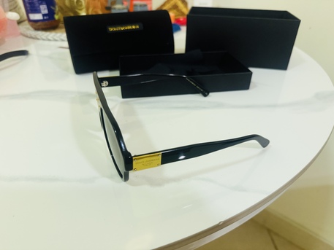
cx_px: 167
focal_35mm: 24
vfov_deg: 56.8
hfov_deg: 71.6
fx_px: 232
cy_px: 125
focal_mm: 6.76
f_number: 1.78
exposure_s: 1/60
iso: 400
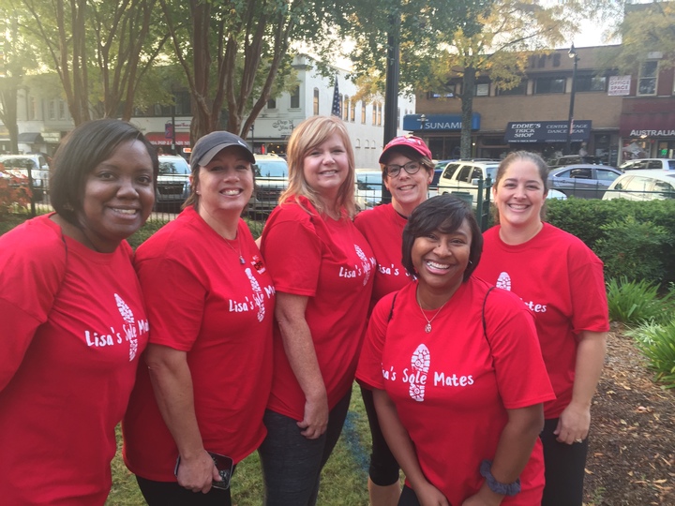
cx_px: 338
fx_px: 565
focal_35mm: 29
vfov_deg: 48.2
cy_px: 253
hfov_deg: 61.7
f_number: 2.2
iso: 40
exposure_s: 1/60
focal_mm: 4.15
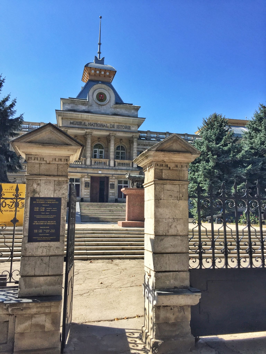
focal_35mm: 29
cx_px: 133
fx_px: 297
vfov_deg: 61.7
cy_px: 177
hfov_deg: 48.2
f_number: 2.2
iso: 32
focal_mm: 4.15
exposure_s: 1/1364
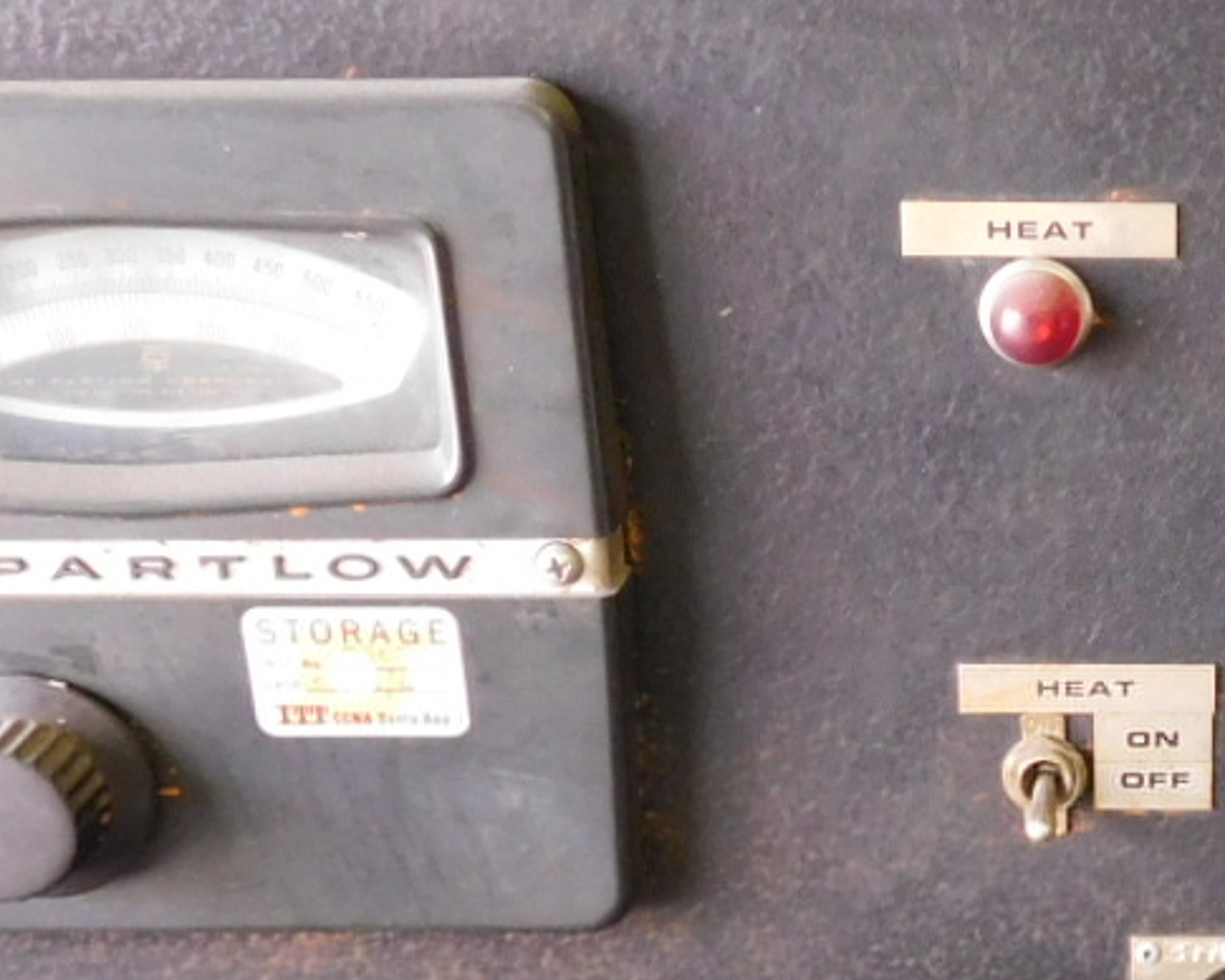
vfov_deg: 20.6
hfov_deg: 24.3
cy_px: 679
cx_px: 1286
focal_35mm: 74
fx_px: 2683
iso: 400
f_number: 3
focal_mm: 4
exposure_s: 1/25
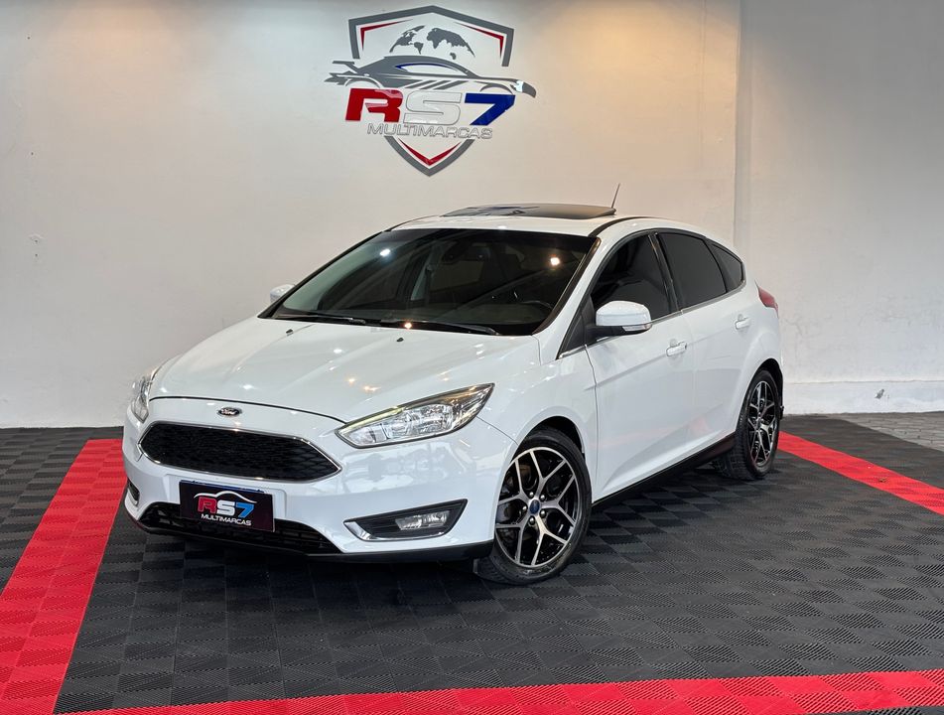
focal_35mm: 52
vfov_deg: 28.2
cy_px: 358
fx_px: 1423
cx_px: 472
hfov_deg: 36.7
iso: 25
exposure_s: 1/120
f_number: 1.6
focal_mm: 5.96
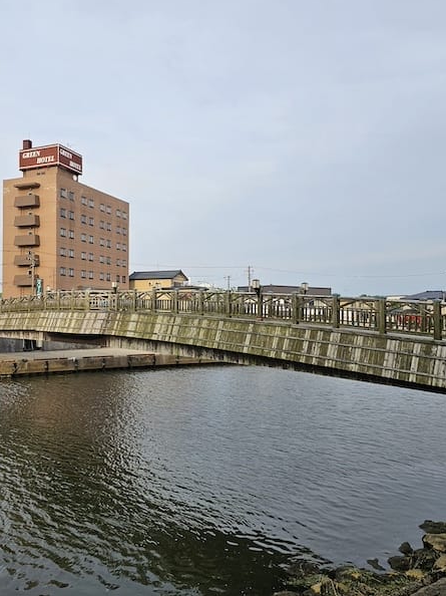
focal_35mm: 31
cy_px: 296
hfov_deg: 44.3
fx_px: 533
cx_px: 127
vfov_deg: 58.4
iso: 16
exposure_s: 1/509
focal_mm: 6.3
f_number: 1.7
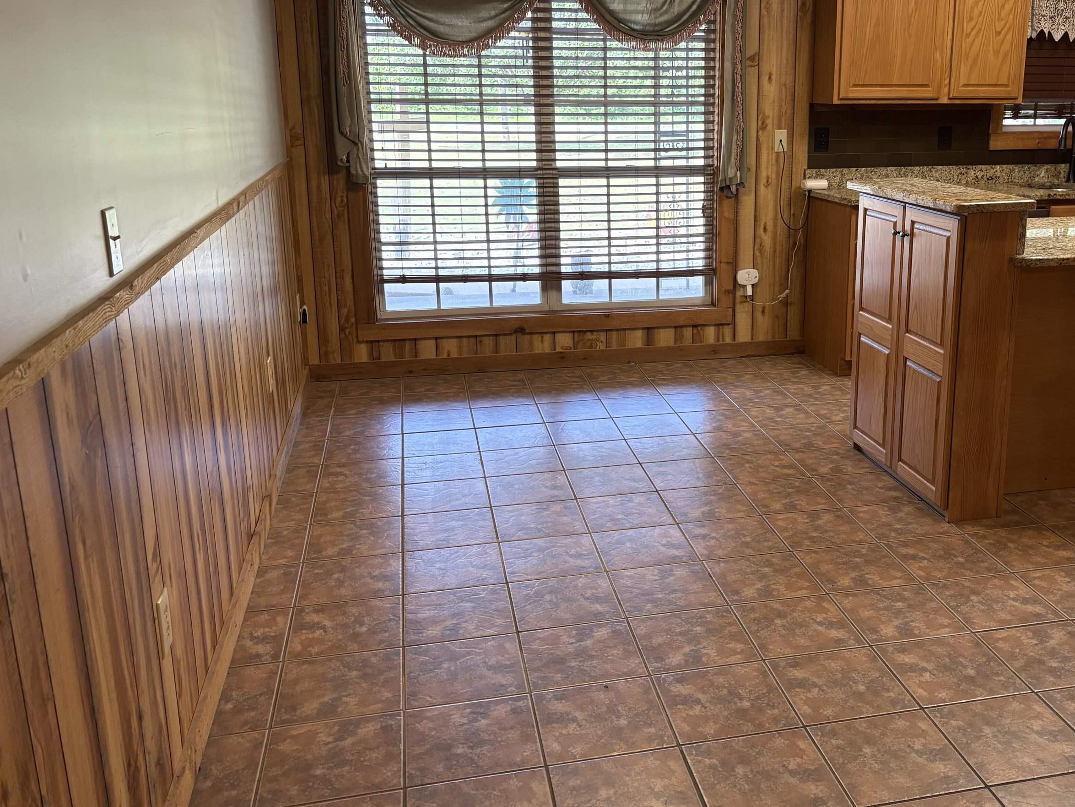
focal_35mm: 34
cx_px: 678
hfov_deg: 53.3
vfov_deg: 41.7
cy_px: 360
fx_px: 1056
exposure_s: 1/120
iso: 160
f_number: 1.6
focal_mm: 5.96
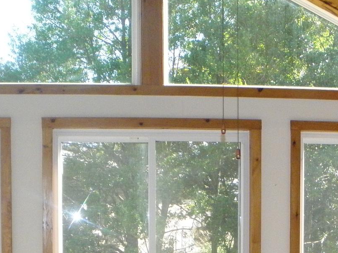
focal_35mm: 71
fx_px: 693
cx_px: 151
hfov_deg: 27.4
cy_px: 283
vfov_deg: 19.8
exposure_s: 1/250
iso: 400
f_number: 3.5
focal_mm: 5
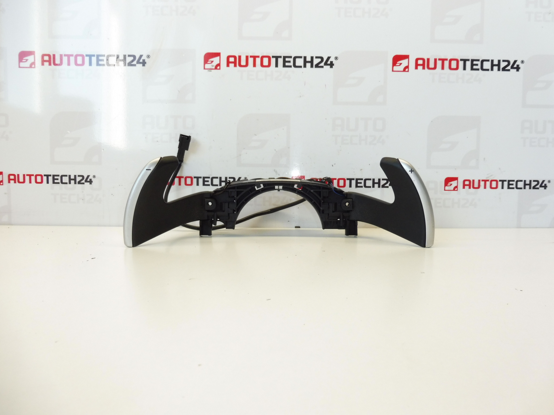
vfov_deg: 56.8
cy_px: 208
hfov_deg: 71.6
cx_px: 277
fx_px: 384
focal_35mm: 24
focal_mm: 4.3
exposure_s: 1/125
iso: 200
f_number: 3.5
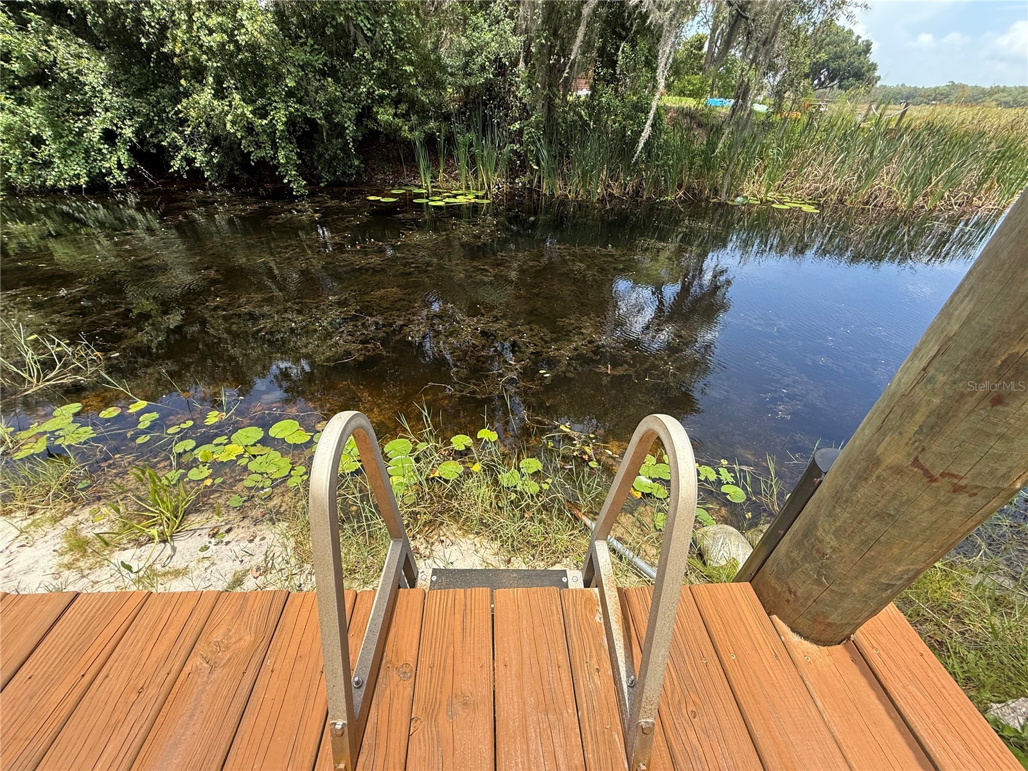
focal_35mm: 14
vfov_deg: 85.7
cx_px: 514
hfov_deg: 102.1
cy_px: 386
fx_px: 416
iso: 64
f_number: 2.2
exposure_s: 1/475
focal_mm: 2.22
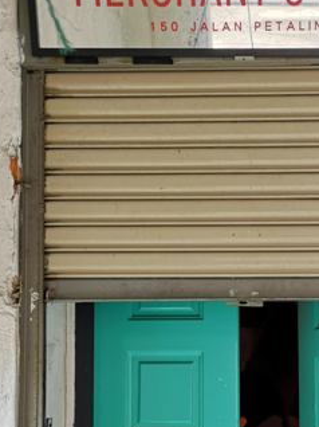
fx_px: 837
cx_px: 275
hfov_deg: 21.2
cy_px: 350
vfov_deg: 27.9
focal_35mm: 68
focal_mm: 3.95
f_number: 1.8
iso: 50
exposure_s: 1/141
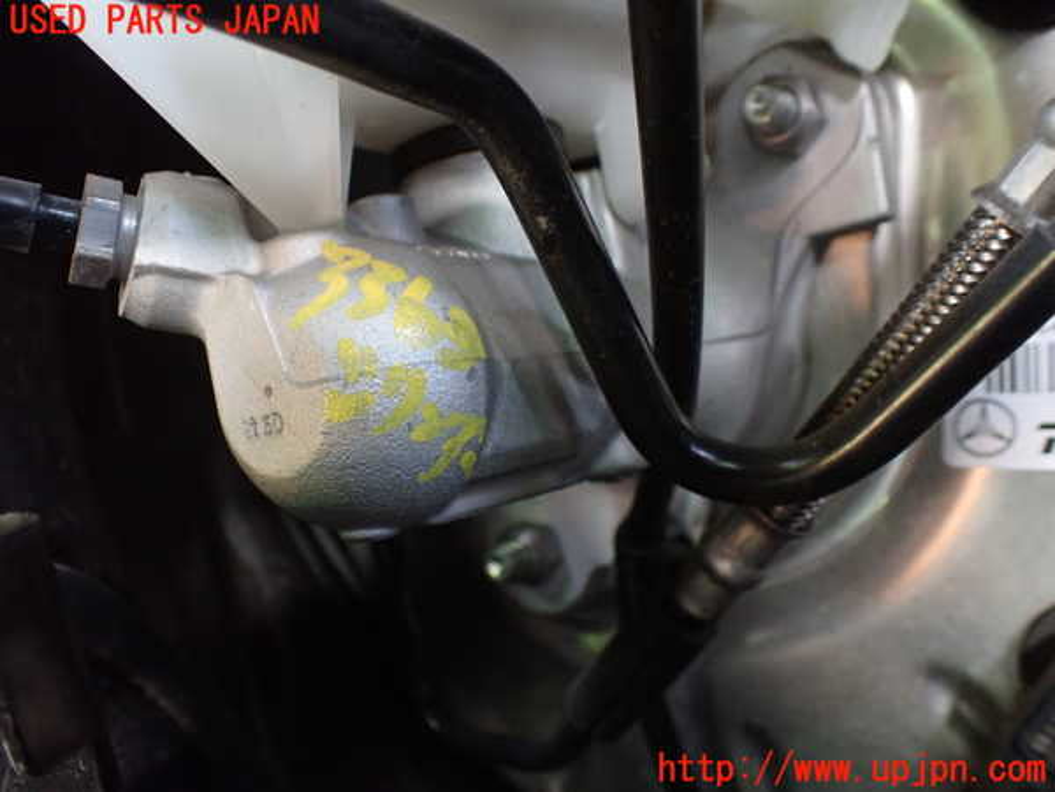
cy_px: 396
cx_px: 528
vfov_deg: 46.8
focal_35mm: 30
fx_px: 914
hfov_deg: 60.0
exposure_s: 1/50
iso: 800
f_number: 2.3
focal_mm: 5.4
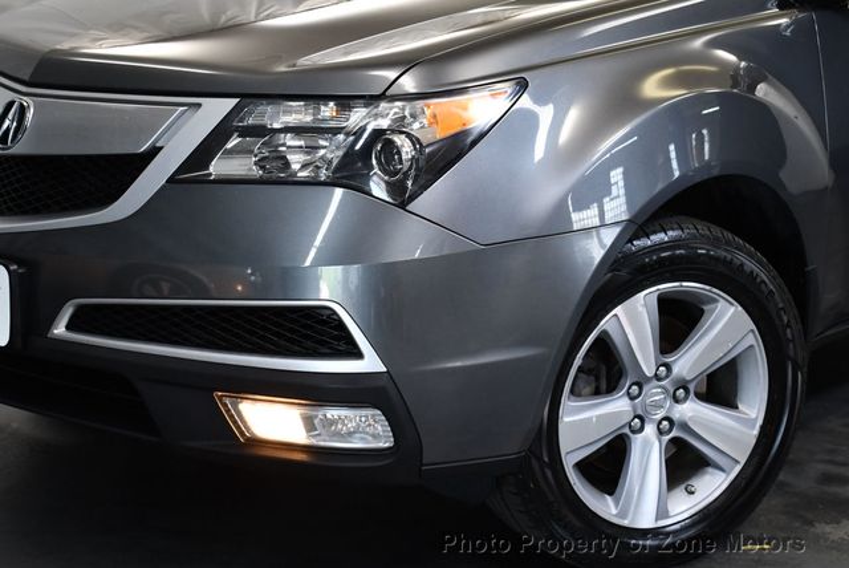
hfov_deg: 29.6
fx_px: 1605
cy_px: 284
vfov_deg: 20.1
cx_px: 424
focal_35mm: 68
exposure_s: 1/160
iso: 800
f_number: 4.5
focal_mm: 34
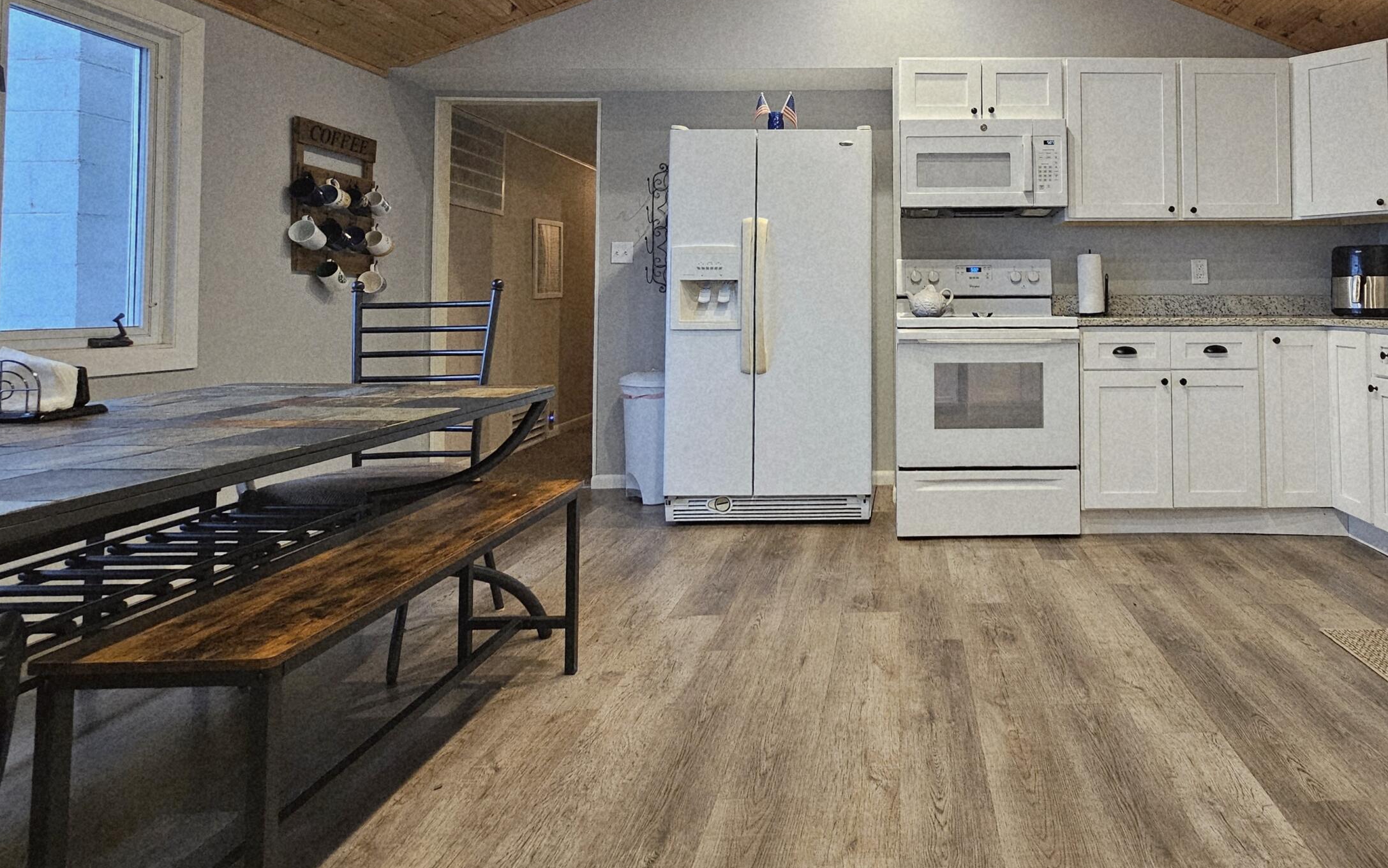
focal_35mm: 19
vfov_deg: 60.1
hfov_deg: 84.9
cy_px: 260
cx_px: 927
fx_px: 719
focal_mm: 2.2
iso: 320
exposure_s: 1/40
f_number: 2.2
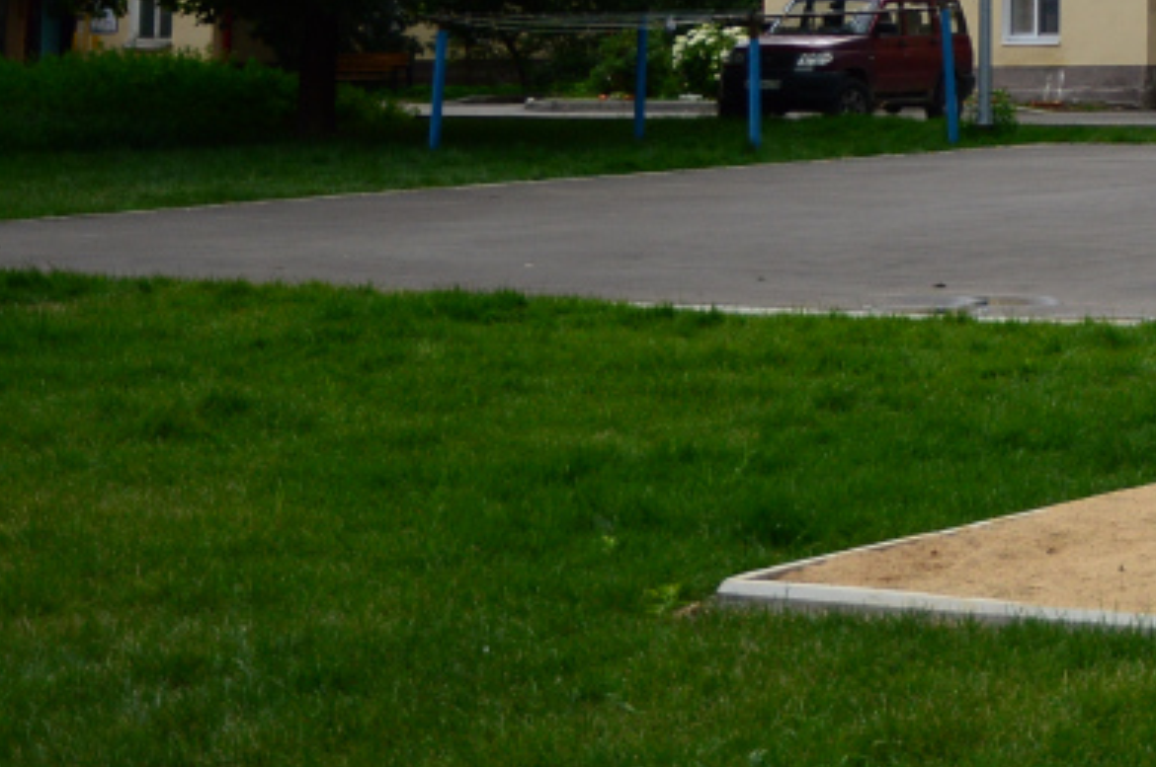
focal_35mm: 110
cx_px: 1598
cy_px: -412
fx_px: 3528
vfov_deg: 11.8
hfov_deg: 17.2
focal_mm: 22
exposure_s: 1/1600
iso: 200
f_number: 3.2
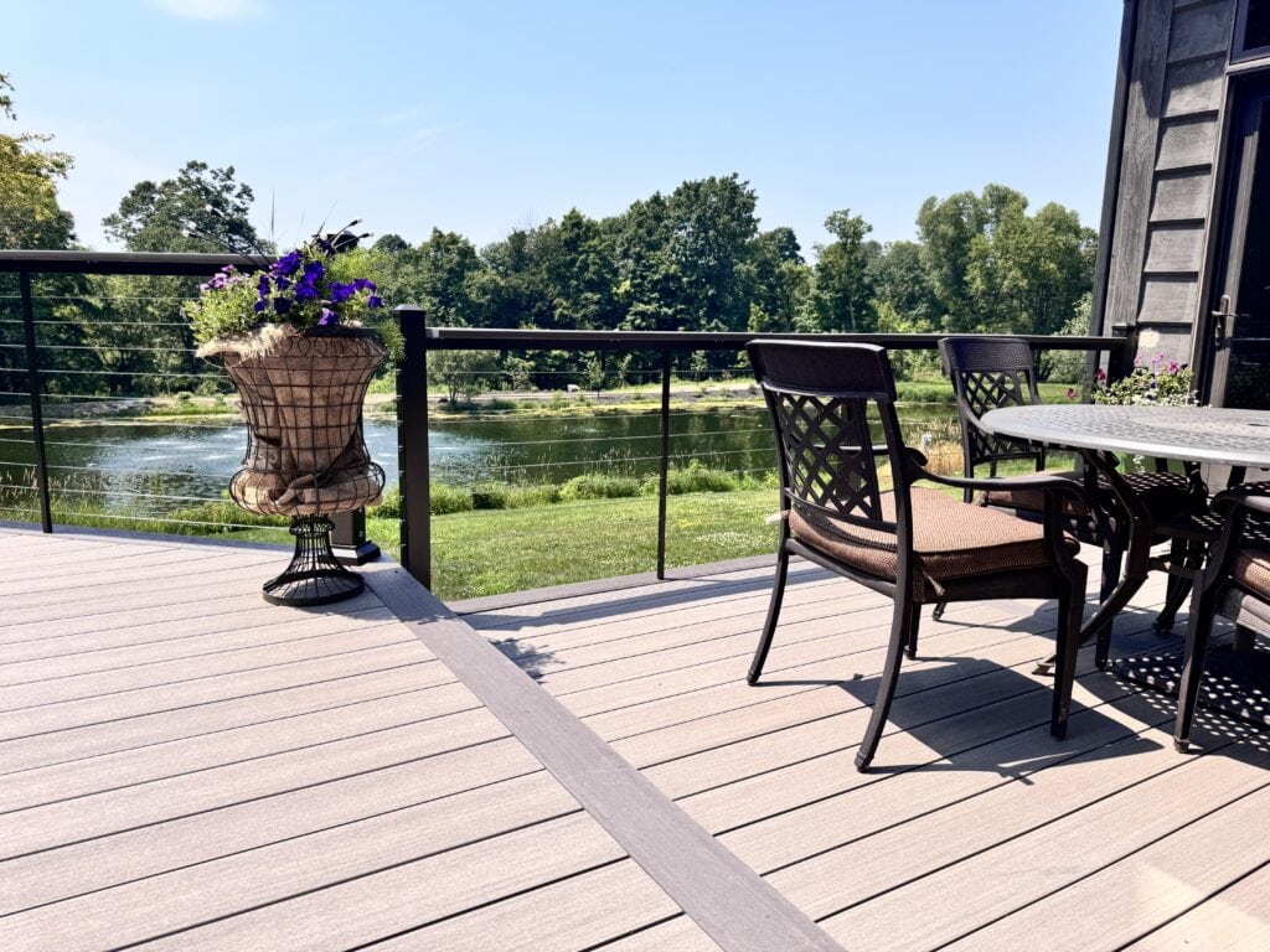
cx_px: 635
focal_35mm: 24
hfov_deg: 71.6
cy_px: 476
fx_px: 881
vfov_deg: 56.8
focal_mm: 6.76
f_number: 1.78
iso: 80
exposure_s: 1/4950
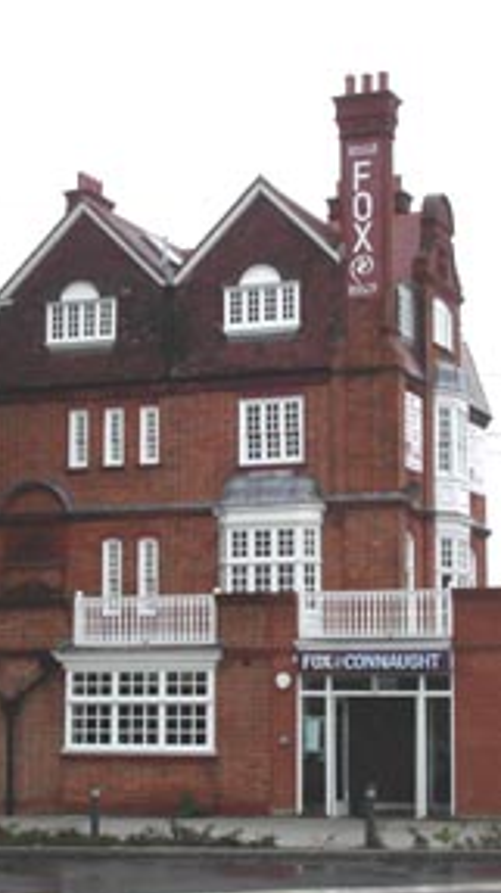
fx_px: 1822
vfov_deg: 27.5
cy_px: 467
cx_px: 257
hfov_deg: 15.7
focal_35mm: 77
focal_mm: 10.3
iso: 100
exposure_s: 1/125
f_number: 8
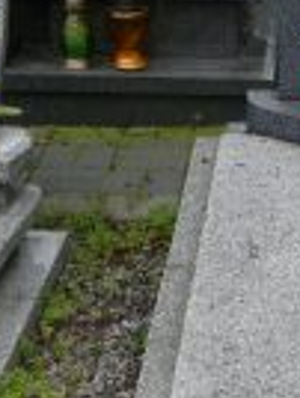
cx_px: 446
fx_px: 1440
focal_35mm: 125
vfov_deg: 15.4
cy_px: 404
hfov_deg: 11.4
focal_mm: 7.4
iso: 100
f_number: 4
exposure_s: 1/125
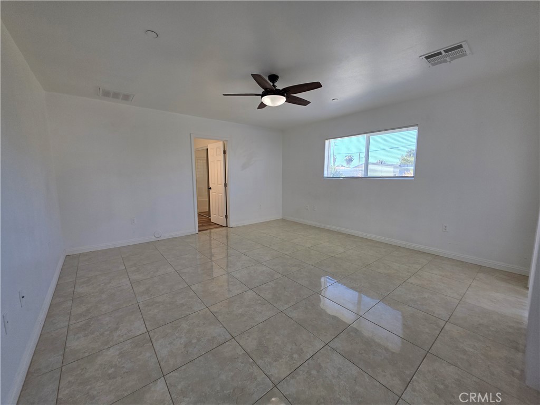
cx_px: 270
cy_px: 202
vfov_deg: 89.9
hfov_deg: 106.2
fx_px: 203
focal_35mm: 13
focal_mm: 2.2
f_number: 1.9
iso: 64
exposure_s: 1/120
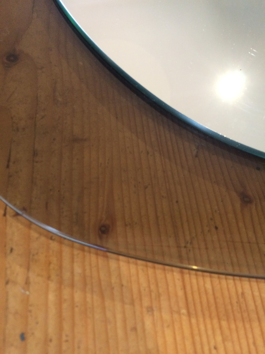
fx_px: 296
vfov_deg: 61.7
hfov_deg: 48.2
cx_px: 132
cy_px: 177
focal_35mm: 29
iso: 320
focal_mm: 4.15
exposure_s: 1/33
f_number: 2.2
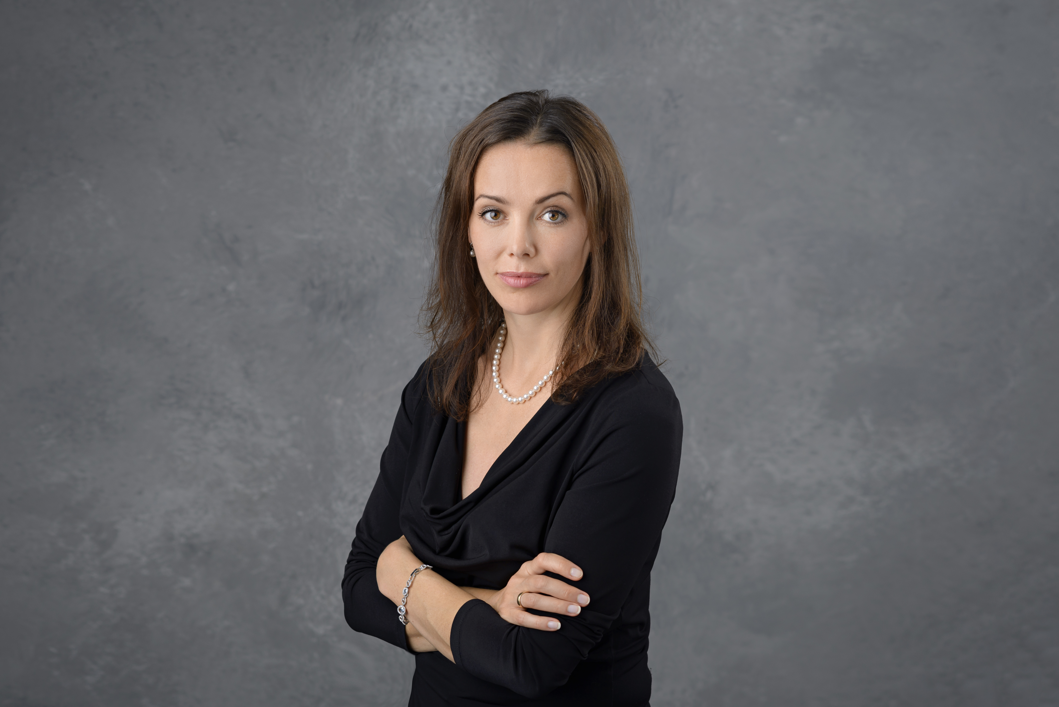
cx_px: 530
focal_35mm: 85
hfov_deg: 23.9
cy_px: 354
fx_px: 2501
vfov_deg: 16.1
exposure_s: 1/250
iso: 100
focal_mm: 85
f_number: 5
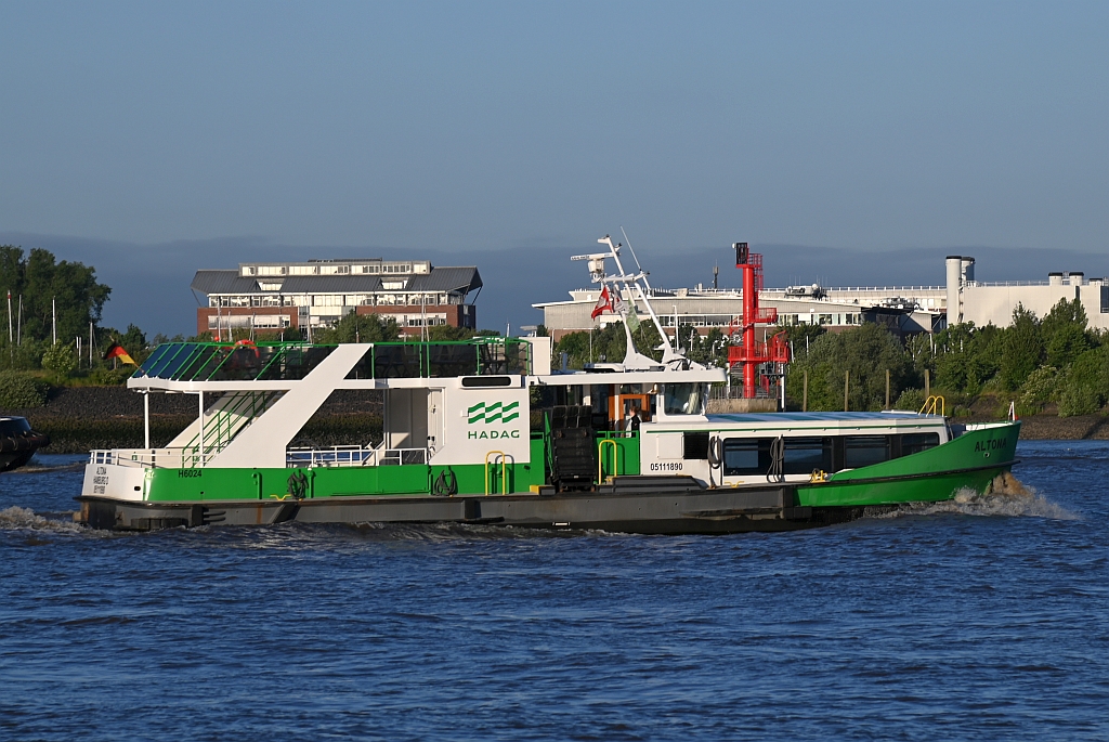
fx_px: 3700
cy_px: 371
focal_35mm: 120
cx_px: 554
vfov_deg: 11.4
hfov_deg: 17.0
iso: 100
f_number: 6.3
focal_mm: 120
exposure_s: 1/500
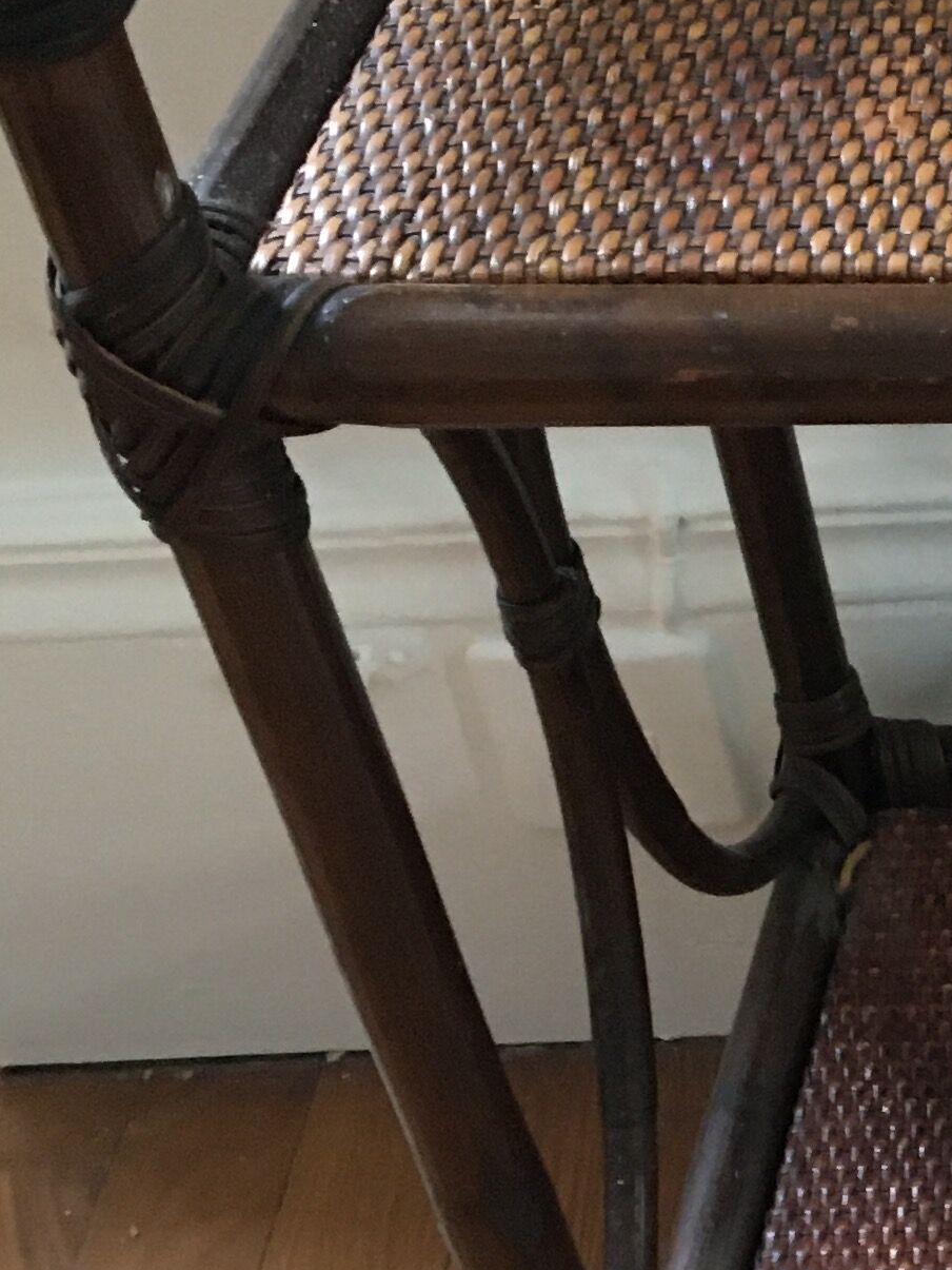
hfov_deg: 14.4
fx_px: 3556
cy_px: 908
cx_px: 1373
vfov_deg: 20.1
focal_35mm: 97
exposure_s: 1/33
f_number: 2.2
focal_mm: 4.15
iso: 200
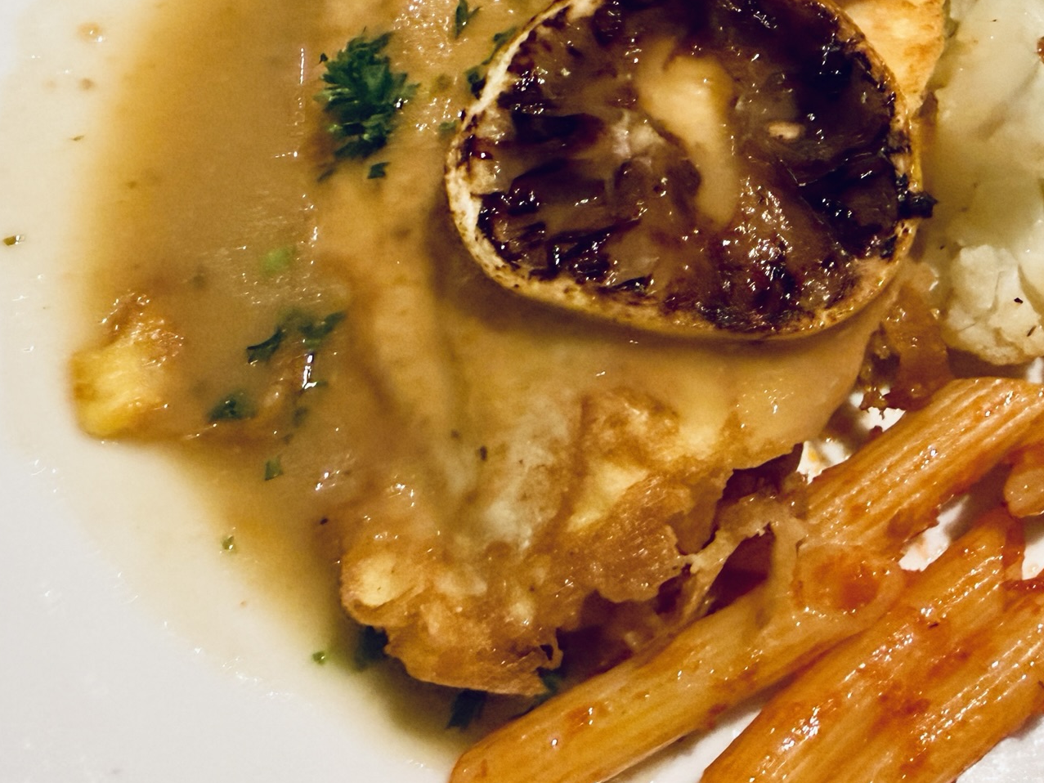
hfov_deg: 38.2
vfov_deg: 30.5
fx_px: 1418
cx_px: 902
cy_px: 213
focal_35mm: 47
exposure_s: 1/60
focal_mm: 2.22
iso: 640
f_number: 2.2
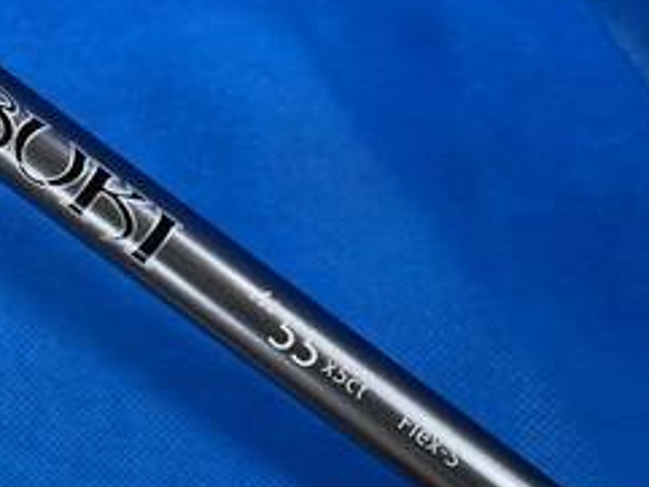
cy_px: 3
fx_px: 1294
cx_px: -178
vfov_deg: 20.7
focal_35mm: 69
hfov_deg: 24.7
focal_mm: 4.25
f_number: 1.8
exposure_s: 1/60
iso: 100
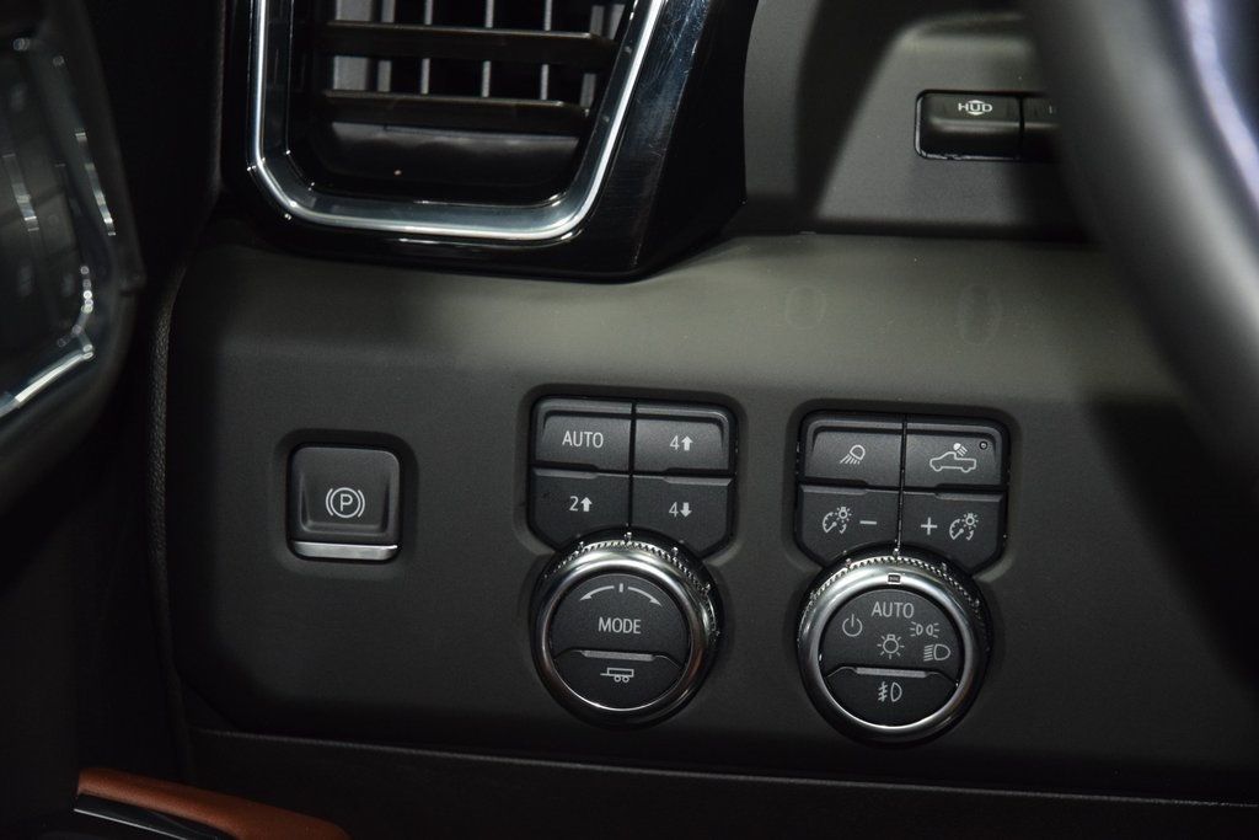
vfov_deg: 13.0
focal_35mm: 105
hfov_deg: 19.5
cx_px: 630
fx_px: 3672
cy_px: 420
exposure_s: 1/30
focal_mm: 70
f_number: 4.5
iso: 2000
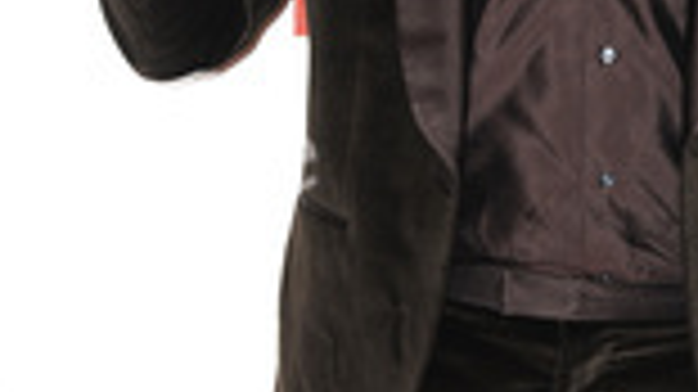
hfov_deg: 6.9
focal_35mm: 313
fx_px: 5790
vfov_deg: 3.9
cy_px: -59
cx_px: 576
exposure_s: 1/160
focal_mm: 116
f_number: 7.1
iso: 1000
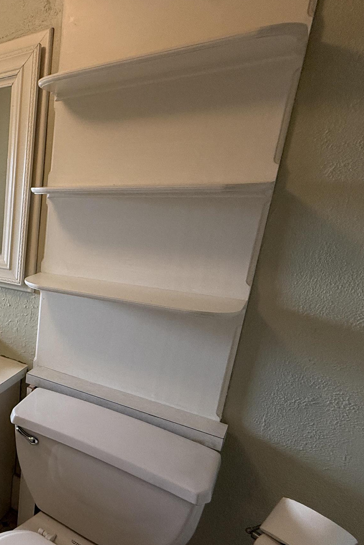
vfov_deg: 69.3
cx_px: -120
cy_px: 295
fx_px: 394
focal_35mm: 26
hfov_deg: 33.9
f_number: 2.2
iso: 200
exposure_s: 1/120
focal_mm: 2.22
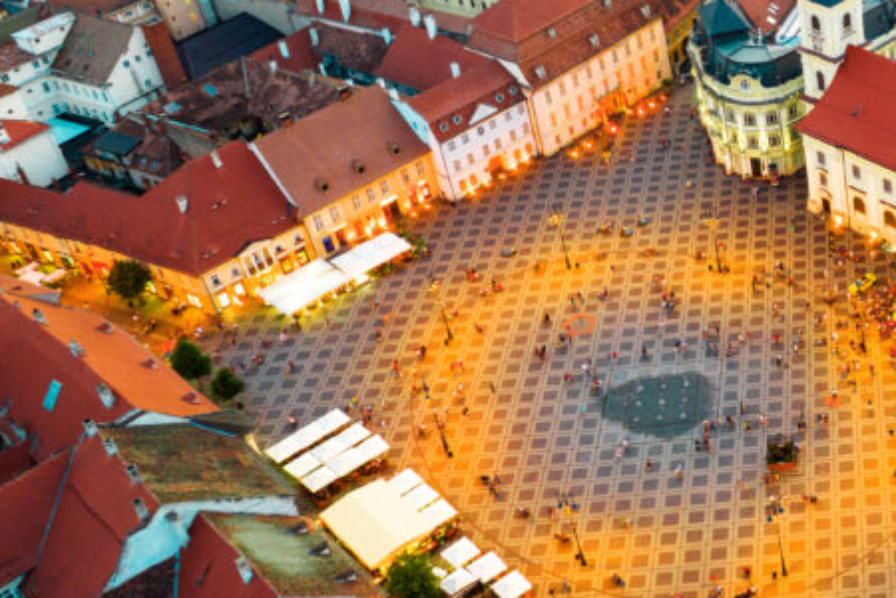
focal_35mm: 50
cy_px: 177
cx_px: 990
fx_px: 1244
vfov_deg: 26.8
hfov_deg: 34.2
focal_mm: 8.38
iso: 200
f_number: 2.8
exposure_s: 1/6
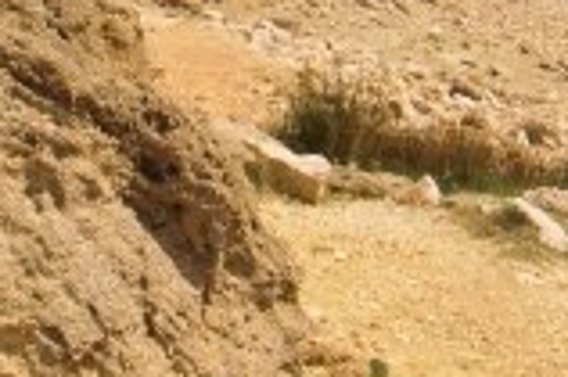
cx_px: 252
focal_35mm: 160
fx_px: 2522
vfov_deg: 8.4
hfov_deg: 12.8
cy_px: -169
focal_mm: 6.66
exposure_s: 1/500
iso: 100
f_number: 8.9
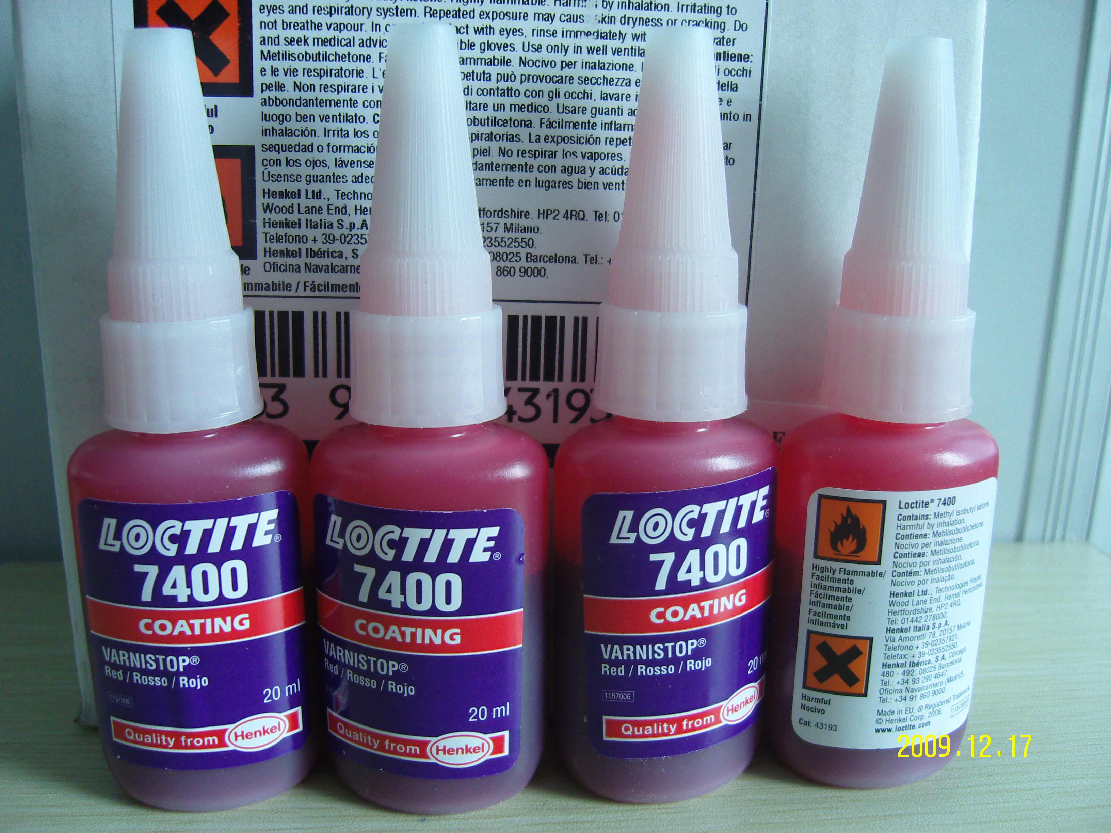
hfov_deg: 54.0
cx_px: 556
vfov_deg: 41.8
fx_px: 1091
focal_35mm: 34
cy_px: 416
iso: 160
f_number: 2.8
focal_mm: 7.3
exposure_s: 1/40
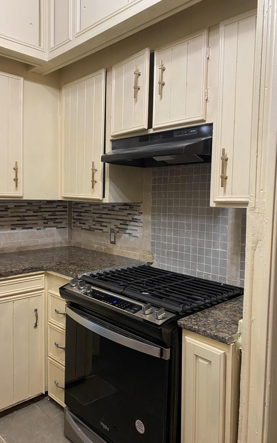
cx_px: 114
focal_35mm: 28
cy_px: 224
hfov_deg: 44.4
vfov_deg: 66.5
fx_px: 338
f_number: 1.8
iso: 160
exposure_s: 1/60
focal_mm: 4.25
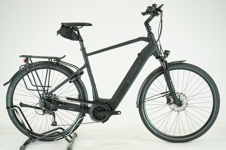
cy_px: 75
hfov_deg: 37.5
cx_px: 113
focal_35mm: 53
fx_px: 333
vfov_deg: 25.5
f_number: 5.6
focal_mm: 53
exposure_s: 1/200
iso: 1600
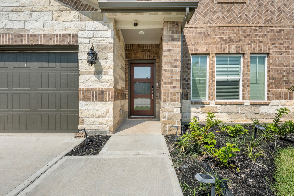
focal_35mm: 16
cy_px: 98
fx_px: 131
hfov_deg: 96.7
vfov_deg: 73.7
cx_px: 147
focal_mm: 16
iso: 800
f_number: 9
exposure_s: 1/50
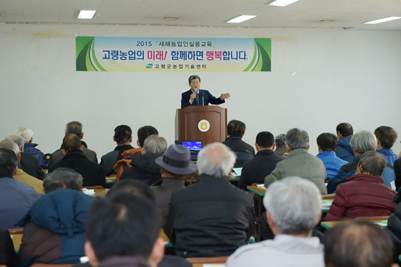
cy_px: 134
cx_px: 200
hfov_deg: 28.9
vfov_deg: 19.4
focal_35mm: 70
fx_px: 779
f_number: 4.5
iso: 1000
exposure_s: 1/160
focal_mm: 70
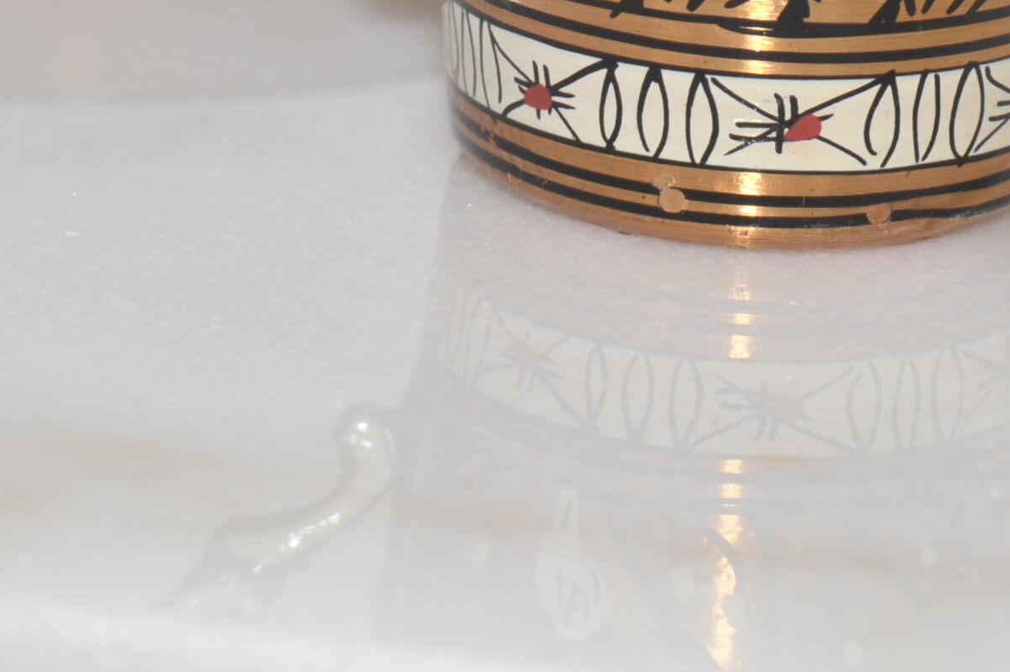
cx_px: 586
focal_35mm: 178
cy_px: -445
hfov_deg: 11.6
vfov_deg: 7.5
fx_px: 4991
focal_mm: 50
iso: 200
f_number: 7.1
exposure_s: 1/80
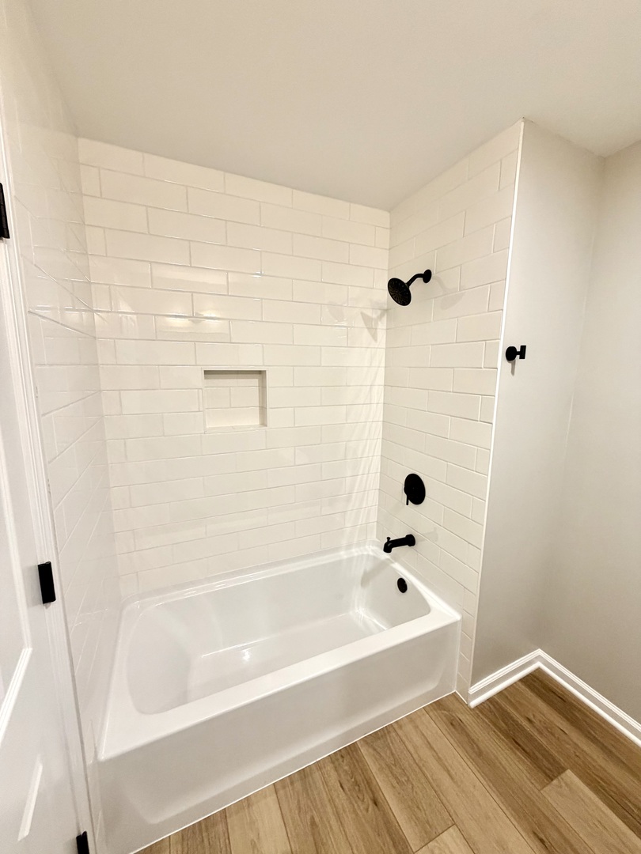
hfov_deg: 85.7
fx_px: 346
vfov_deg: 102.1
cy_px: 427
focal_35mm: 14
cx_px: 320
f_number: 2.2
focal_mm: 2.22
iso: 200
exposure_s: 1/60
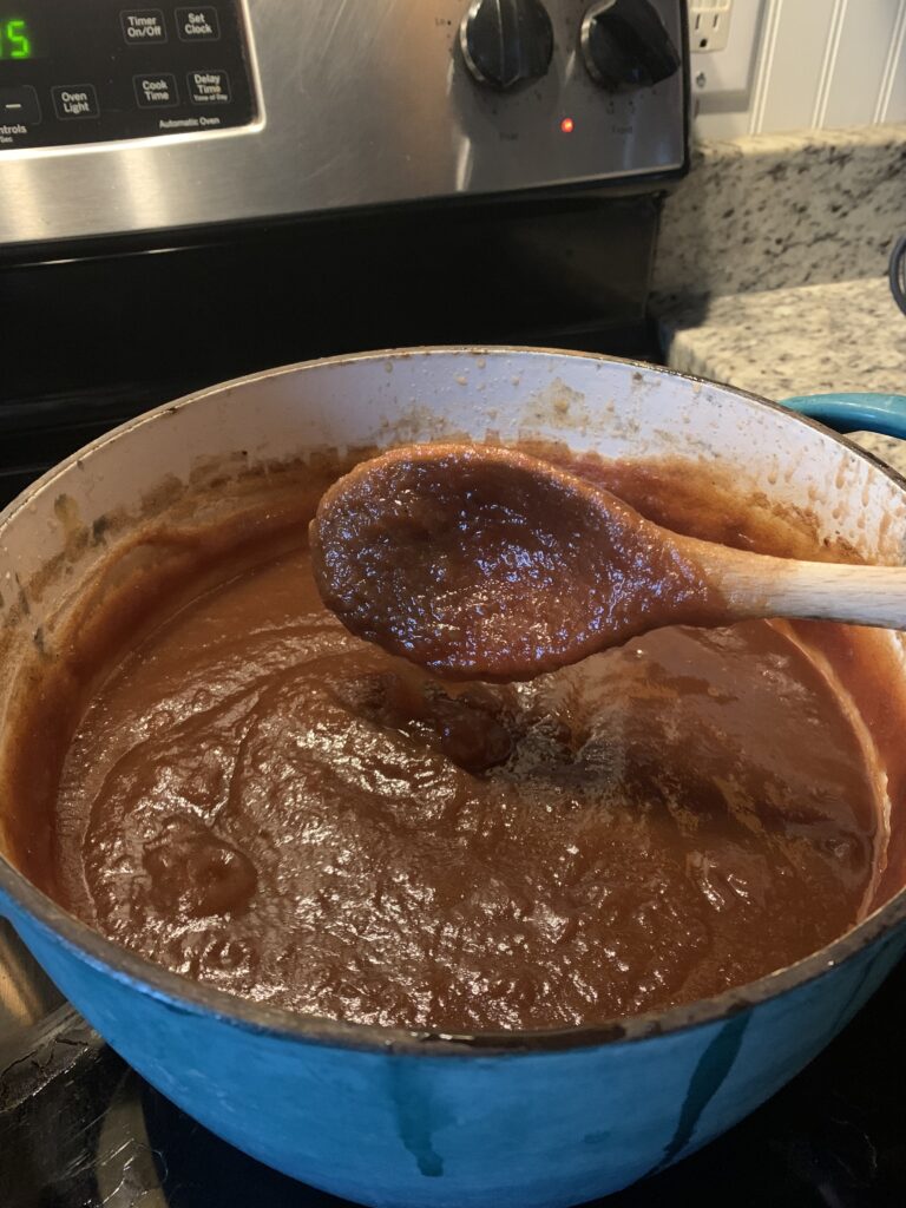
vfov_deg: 67.3
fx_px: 907
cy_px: 604
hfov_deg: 53.1
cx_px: 453
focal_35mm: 26
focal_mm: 4.25
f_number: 1.8
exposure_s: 1/30
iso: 800
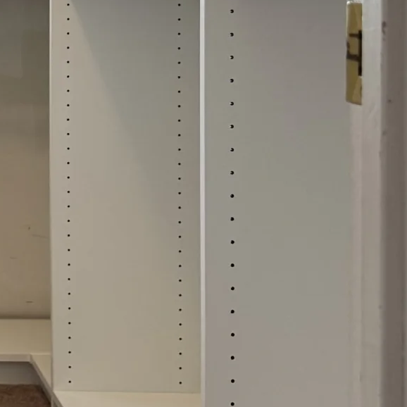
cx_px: -200
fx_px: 1250
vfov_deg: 18.0
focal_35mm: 94
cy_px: 1
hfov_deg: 16.8
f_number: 1.78
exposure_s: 1/120
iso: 200
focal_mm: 6.76
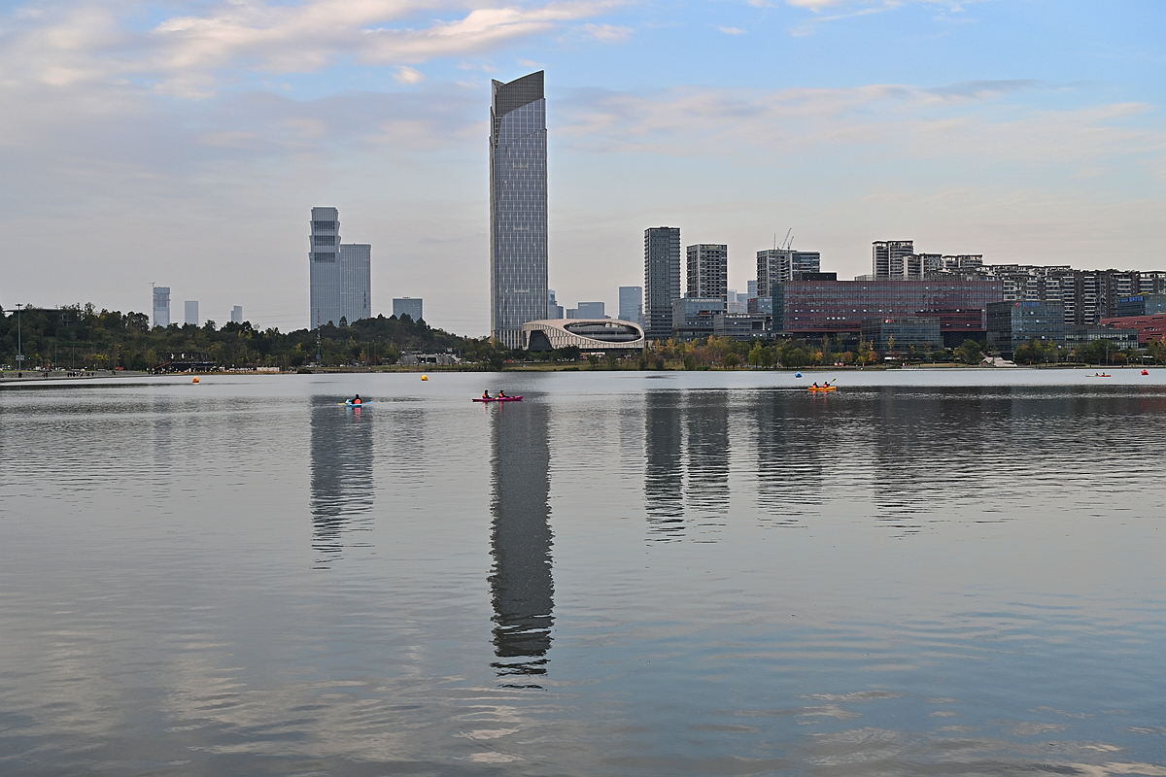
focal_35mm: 41
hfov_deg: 47.4
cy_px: 388
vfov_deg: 32.6
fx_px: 1328
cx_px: 583
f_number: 8
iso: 220
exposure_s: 1/200
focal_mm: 41
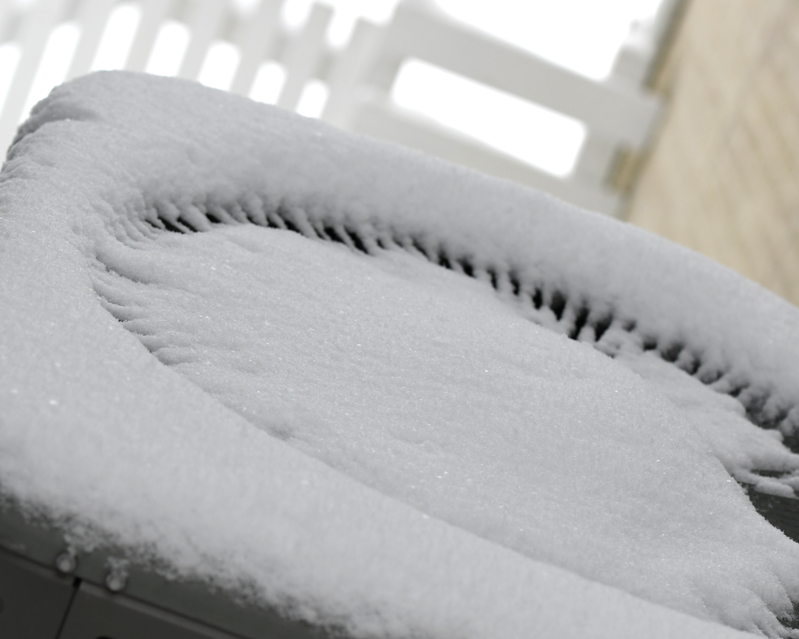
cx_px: 285
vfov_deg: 13.5
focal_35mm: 114
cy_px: 345
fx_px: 2696
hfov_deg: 16.8
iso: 500
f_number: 5.6
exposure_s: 1/320
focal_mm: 70
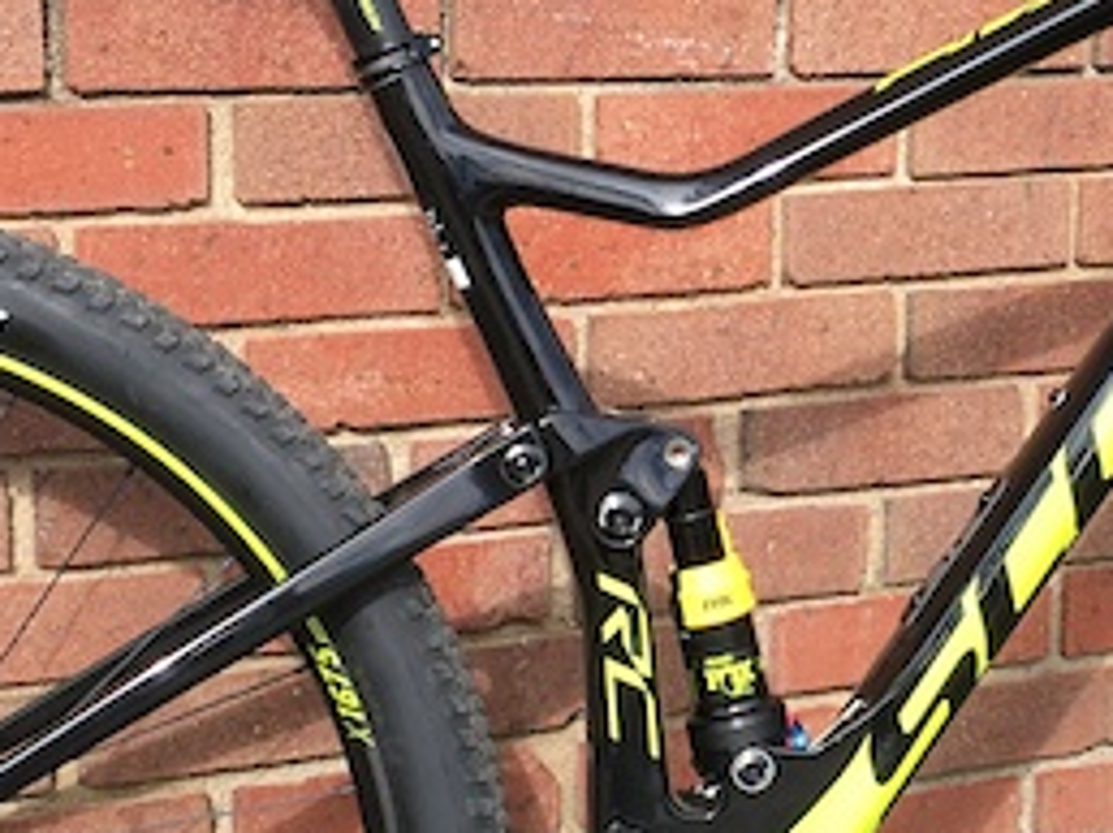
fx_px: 2891
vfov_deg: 16.4
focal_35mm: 90
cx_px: 802
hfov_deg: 21.6
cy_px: 449
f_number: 2.2
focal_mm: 4.15
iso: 25
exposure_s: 1/503
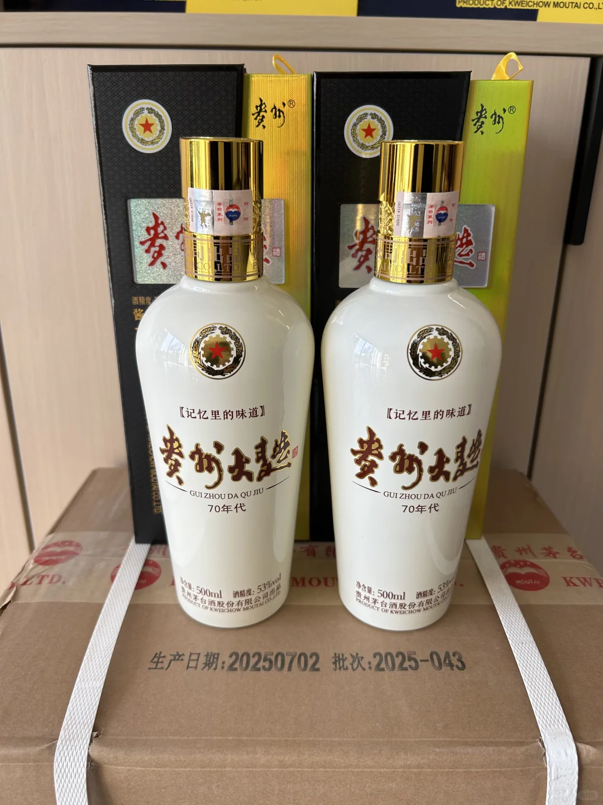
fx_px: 604
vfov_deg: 67.3
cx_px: 302
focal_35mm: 26
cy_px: 402
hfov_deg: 53.1
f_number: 1.5
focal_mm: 5.7
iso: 40
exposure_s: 1/169
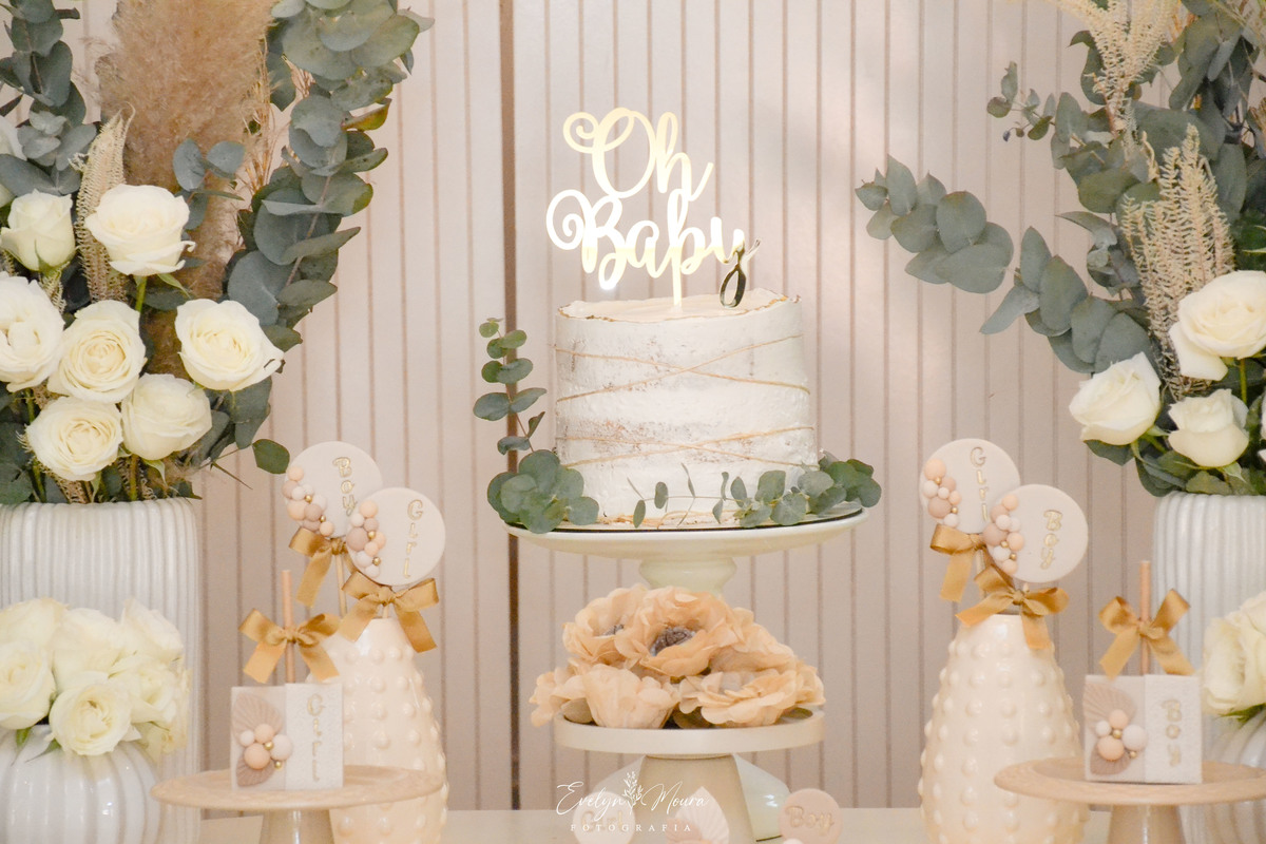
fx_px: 5275
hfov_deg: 13.7
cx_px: 633
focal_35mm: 150
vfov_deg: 9.1
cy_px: 422
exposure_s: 1/200
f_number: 5.6
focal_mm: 100
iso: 3200
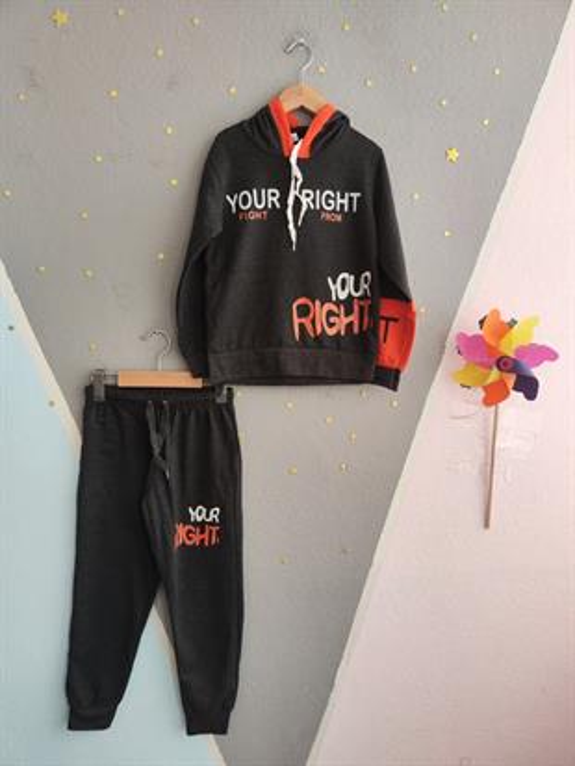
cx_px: 288
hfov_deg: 56.8
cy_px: 383
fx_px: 531
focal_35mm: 24
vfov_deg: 71.6
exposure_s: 1/96.1
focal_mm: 5.59
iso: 238
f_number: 1.88
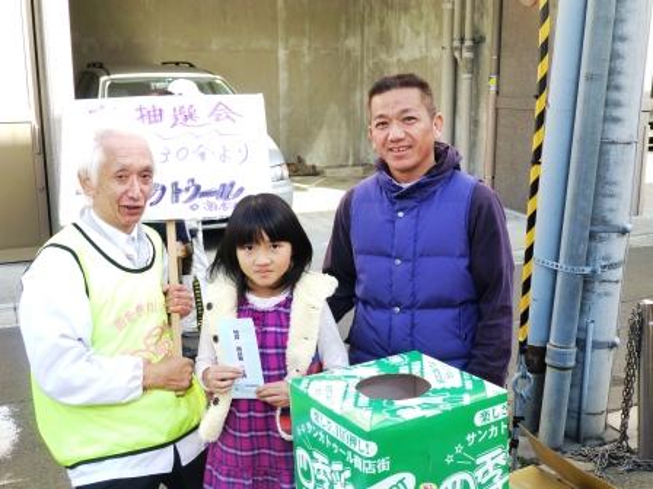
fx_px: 736
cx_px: 326
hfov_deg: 47.9
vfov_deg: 36.8
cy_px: 244
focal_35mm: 39
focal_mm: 6.9
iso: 160
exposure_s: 1/80
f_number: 3.9
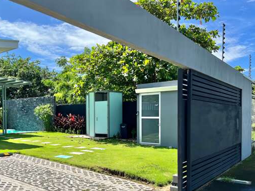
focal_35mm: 35
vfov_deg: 40.3
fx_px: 258
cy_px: 122
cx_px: 85
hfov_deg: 51.6
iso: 50
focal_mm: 5.7
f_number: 1.5
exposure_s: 1/3831
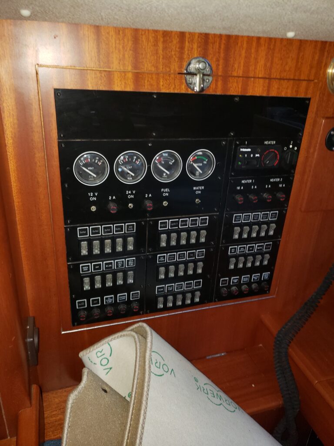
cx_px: 167
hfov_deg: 53.1
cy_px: 223
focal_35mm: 26
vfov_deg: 67.3
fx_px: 334
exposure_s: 1/15
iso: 125
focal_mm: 4.3
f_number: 1.5
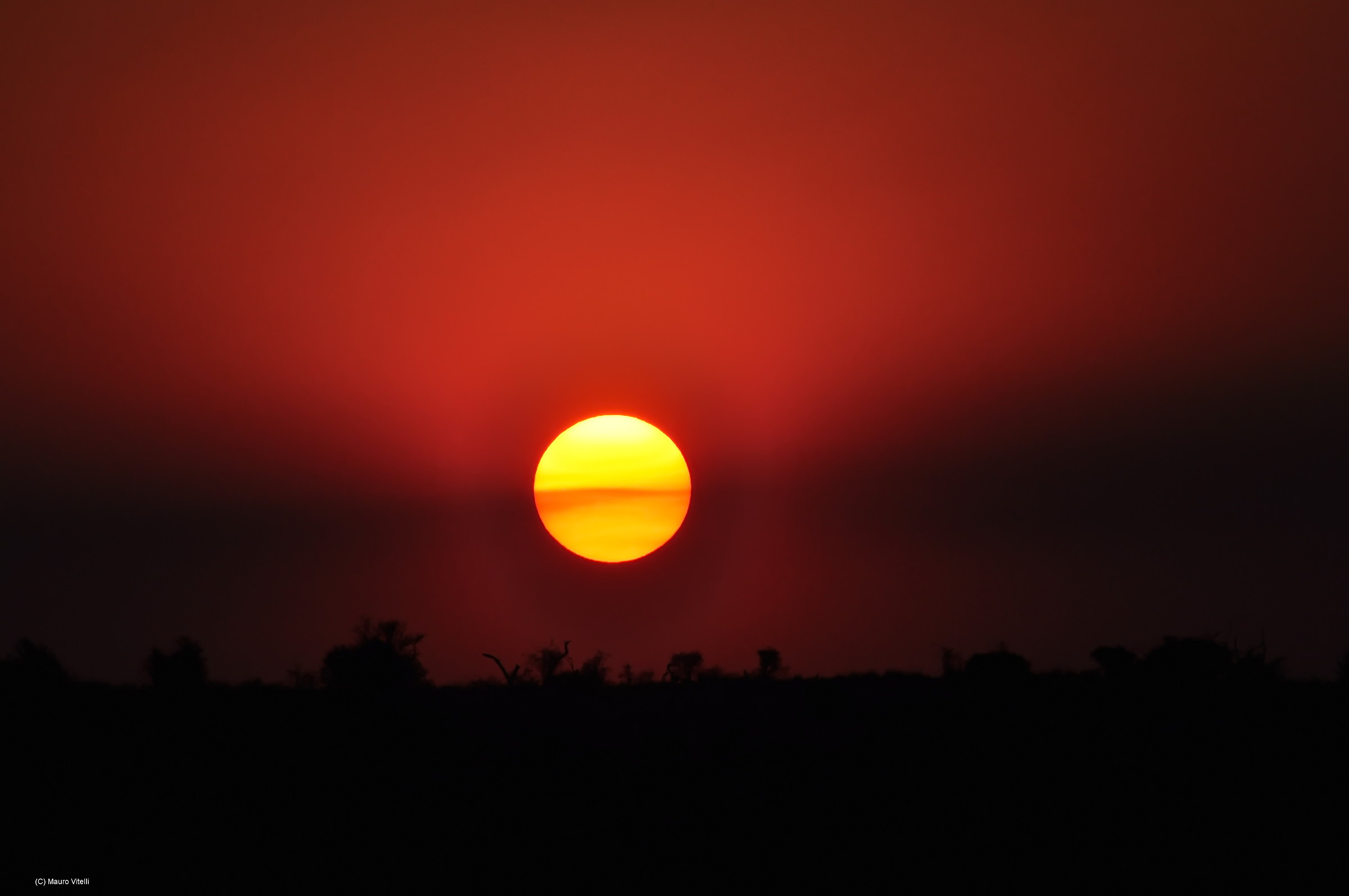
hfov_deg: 4.6
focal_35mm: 450
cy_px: 448
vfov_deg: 3.0
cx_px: 674
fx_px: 16842
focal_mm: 300
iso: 200
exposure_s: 1/1250
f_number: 13
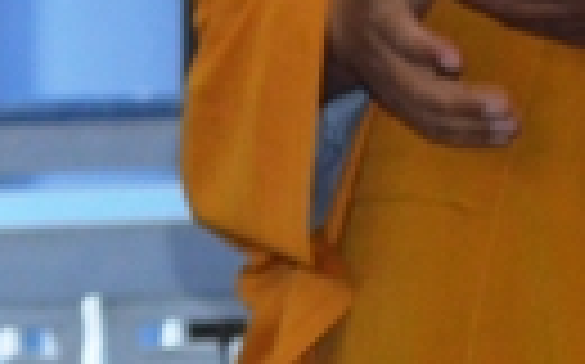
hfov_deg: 6.6
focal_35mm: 302
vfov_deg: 4.3
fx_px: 4811
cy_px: 207
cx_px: -828
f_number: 5.3
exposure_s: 1/60
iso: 900
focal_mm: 40
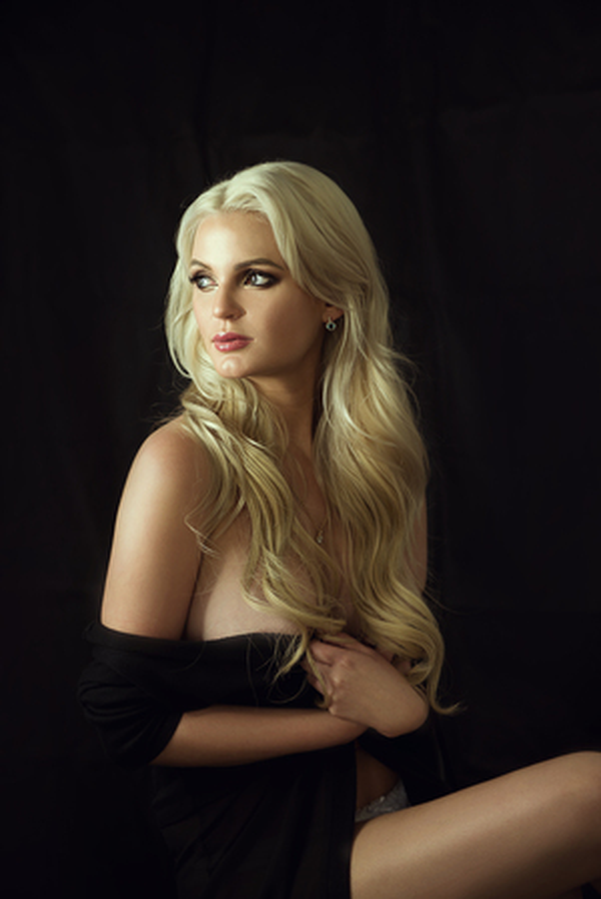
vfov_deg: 32.4
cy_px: 450
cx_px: 300
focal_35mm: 62
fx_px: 1550
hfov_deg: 21.9
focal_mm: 62
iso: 500
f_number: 3.5
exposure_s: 1/160
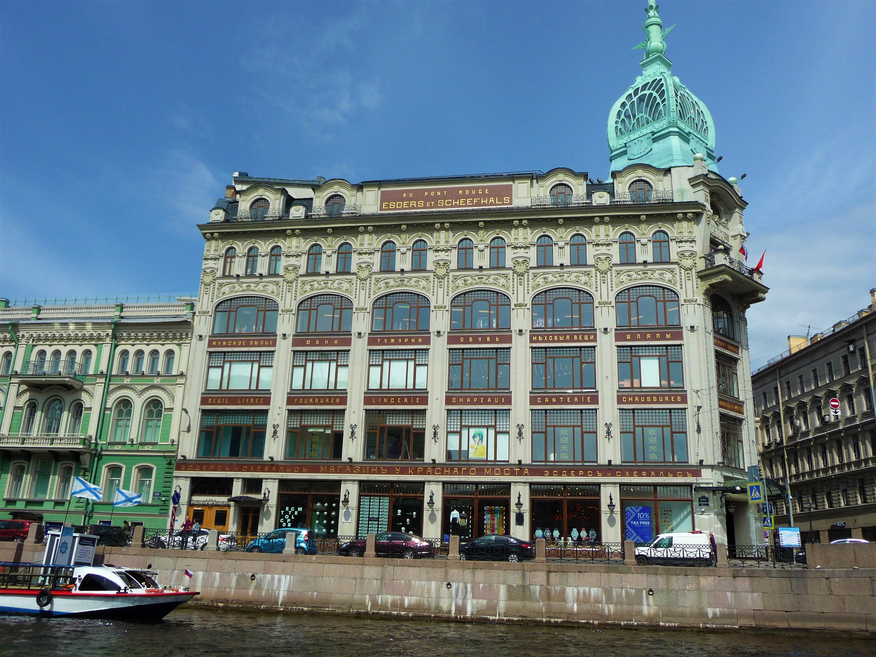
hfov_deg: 60.0
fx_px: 759
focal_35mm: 30
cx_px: 438
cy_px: 328
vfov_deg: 46.8
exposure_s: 1/400
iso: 100
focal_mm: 5
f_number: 8
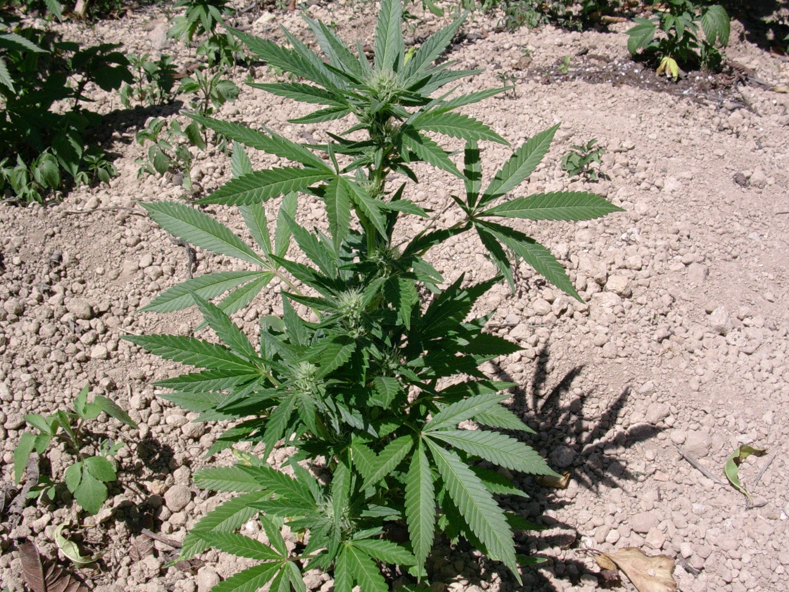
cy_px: 302
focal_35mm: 38
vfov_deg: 37.7
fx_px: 866
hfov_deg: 49.0
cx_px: 399
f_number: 5.4
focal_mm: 5.6
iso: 70
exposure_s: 1/497
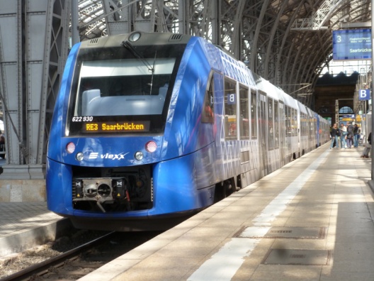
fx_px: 702
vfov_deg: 22.6
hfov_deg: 29.8
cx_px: 187
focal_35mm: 65
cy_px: 140
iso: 125
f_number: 4.6
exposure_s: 1/60
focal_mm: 11.7
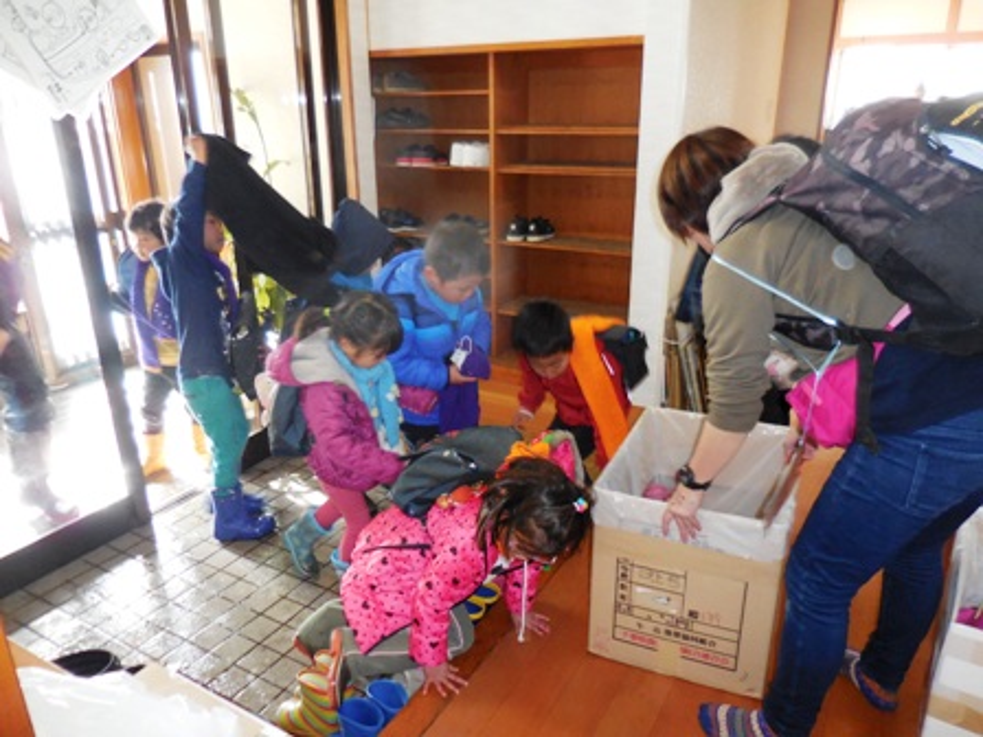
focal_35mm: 25
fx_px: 710
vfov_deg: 54.9
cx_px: 492
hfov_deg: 69.4
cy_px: 368
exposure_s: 1/25
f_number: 3.3
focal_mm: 4.5
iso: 400
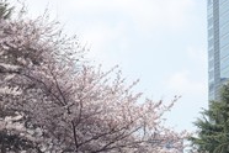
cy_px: 159
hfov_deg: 9.5
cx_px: 94
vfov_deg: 6.3
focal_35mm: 217
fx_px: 1380
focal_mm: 20.63
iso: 125
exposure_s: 1/640
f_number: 4
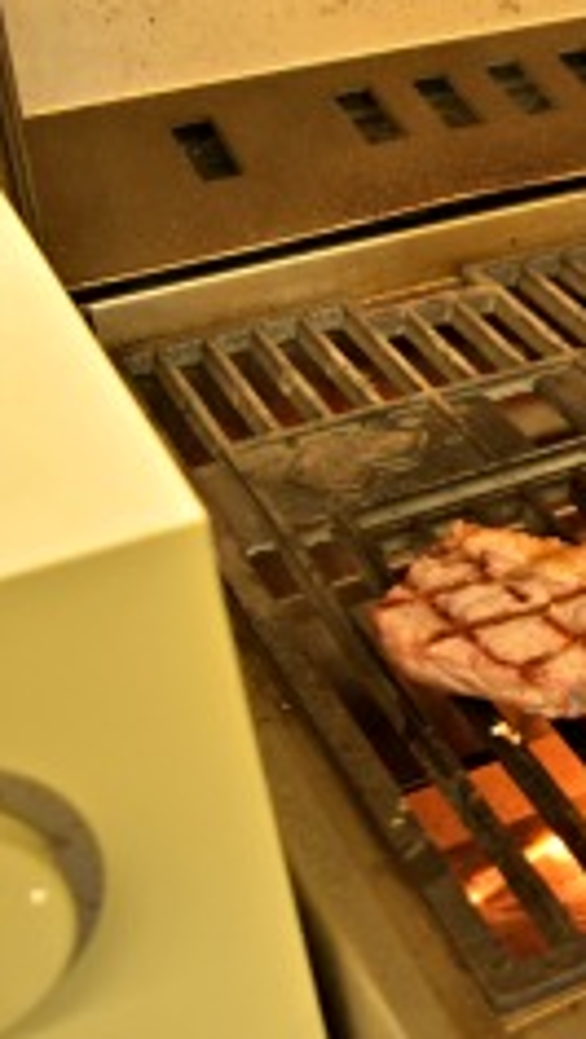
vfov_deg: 32.8
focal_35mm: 64
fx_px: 1765
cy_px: 500
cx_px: 877
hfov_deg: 17.1
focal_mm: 24
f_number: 4.5
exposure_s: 1/15
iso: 250
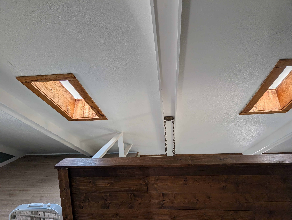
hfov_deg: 71.5
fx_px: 203
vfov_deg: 56.9
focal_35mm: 24
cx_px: 146
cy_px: 110
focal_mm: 6.9
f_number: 1.68
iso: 22
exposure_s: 1/112
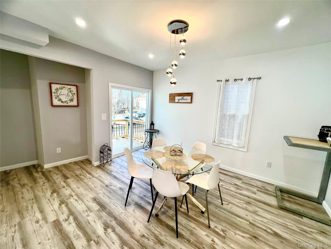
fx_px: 124
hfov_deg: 106.2
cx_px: 166
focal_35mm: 13
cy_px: 124
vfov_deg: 89.9
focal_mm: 1.57
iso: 50
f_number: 1.8
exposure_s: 1/120
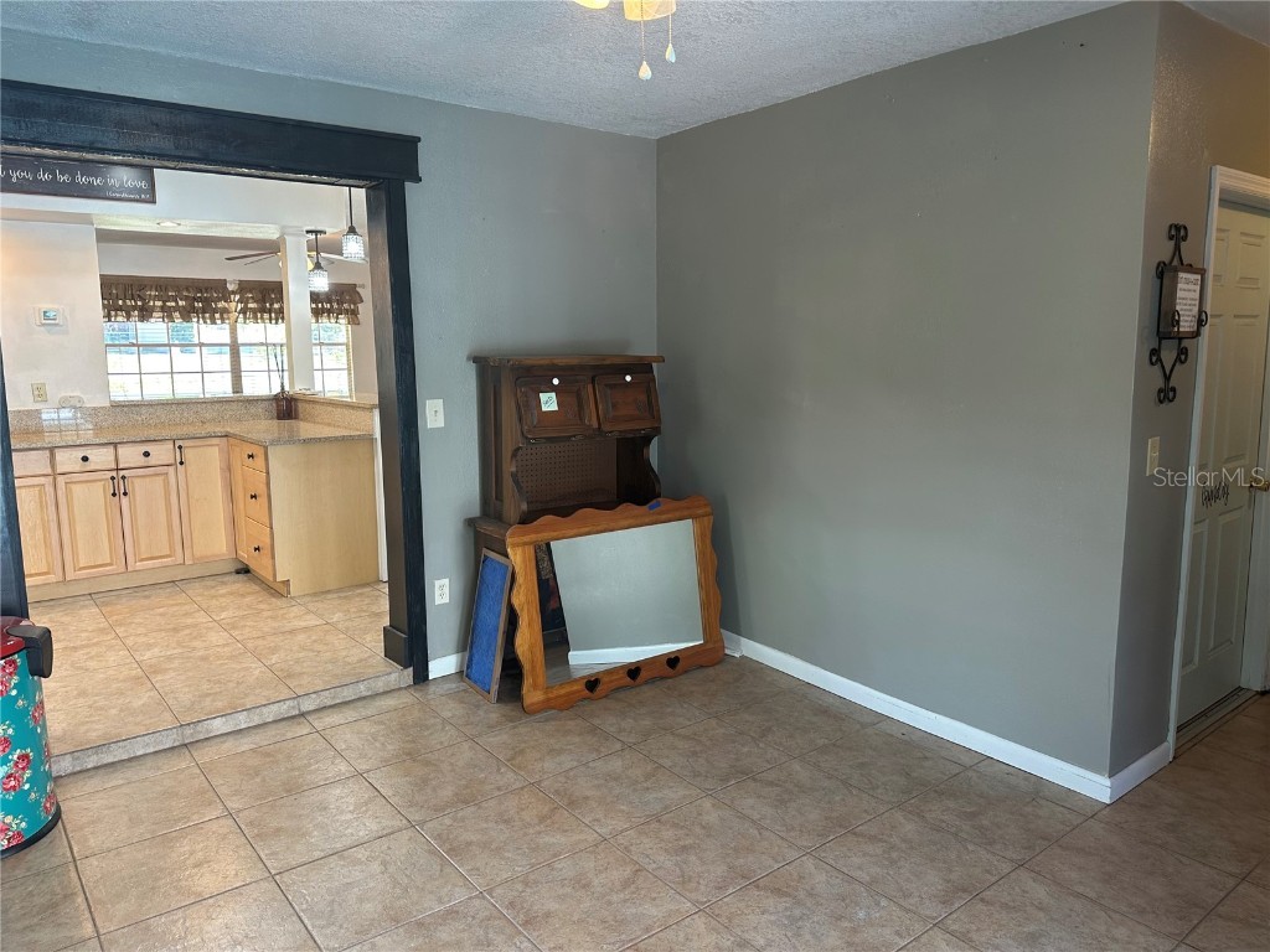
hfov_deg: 71.6
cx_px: 635
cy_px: 476
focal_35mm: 24
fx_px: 881
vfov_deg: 56.8
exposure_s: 1/60
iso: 160
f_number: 1.78
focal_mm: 6.86
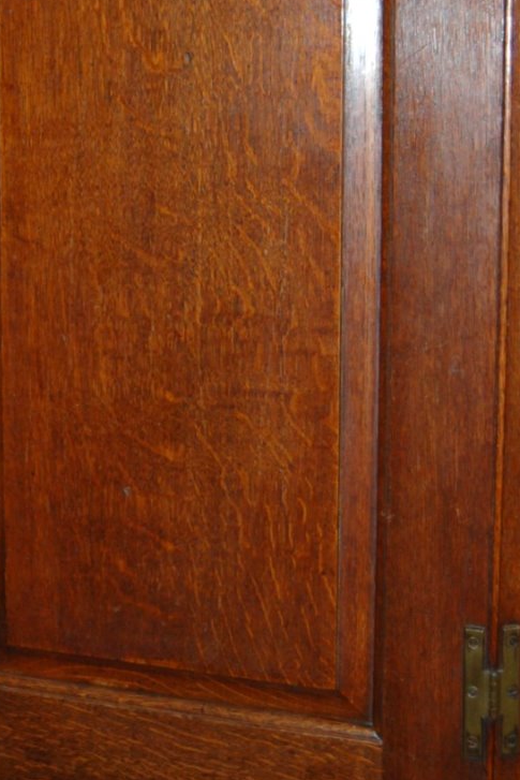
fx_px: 1429
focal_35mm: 66
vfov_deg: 29.5
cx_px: 217
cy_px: 113
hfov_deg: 20.6
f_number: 3.8
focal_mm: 20
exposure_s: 1/60
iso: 400
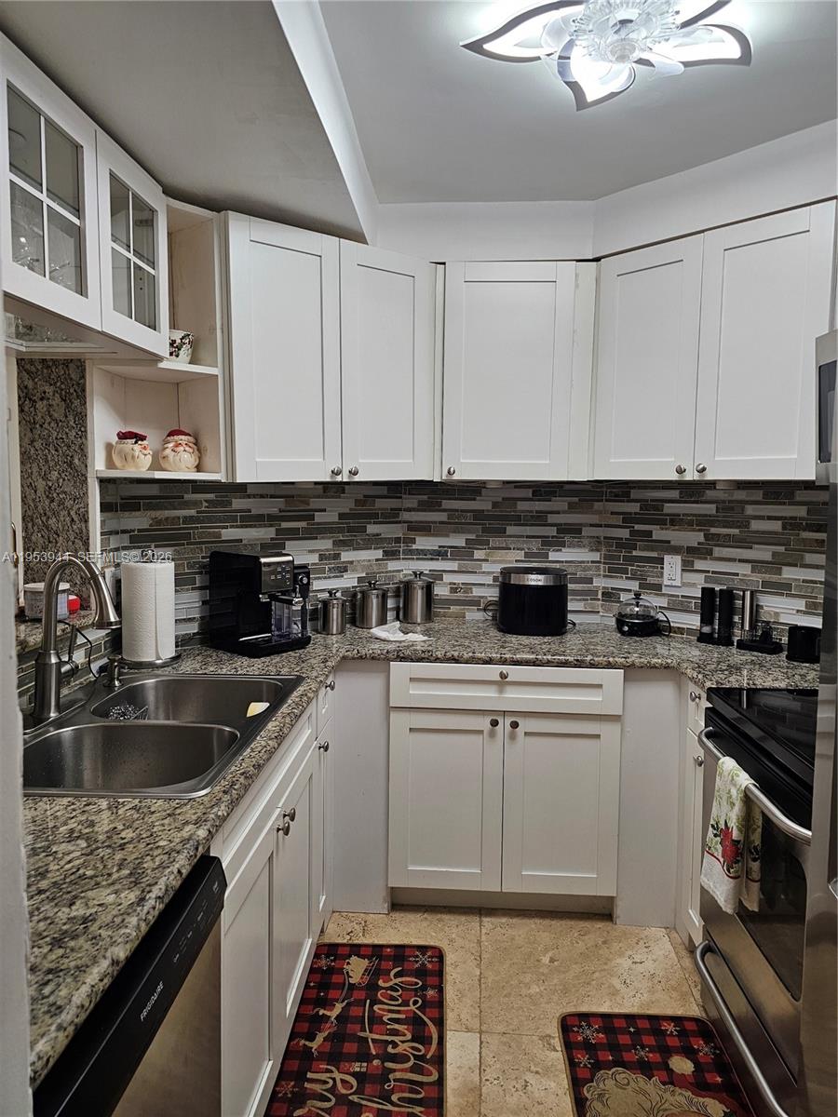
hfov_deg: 58.9
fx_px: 742
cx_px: 419
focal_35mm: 23
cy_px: 558
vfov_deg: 73.9
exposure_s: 1/120
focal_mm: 6.3
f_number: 1.7
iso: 125
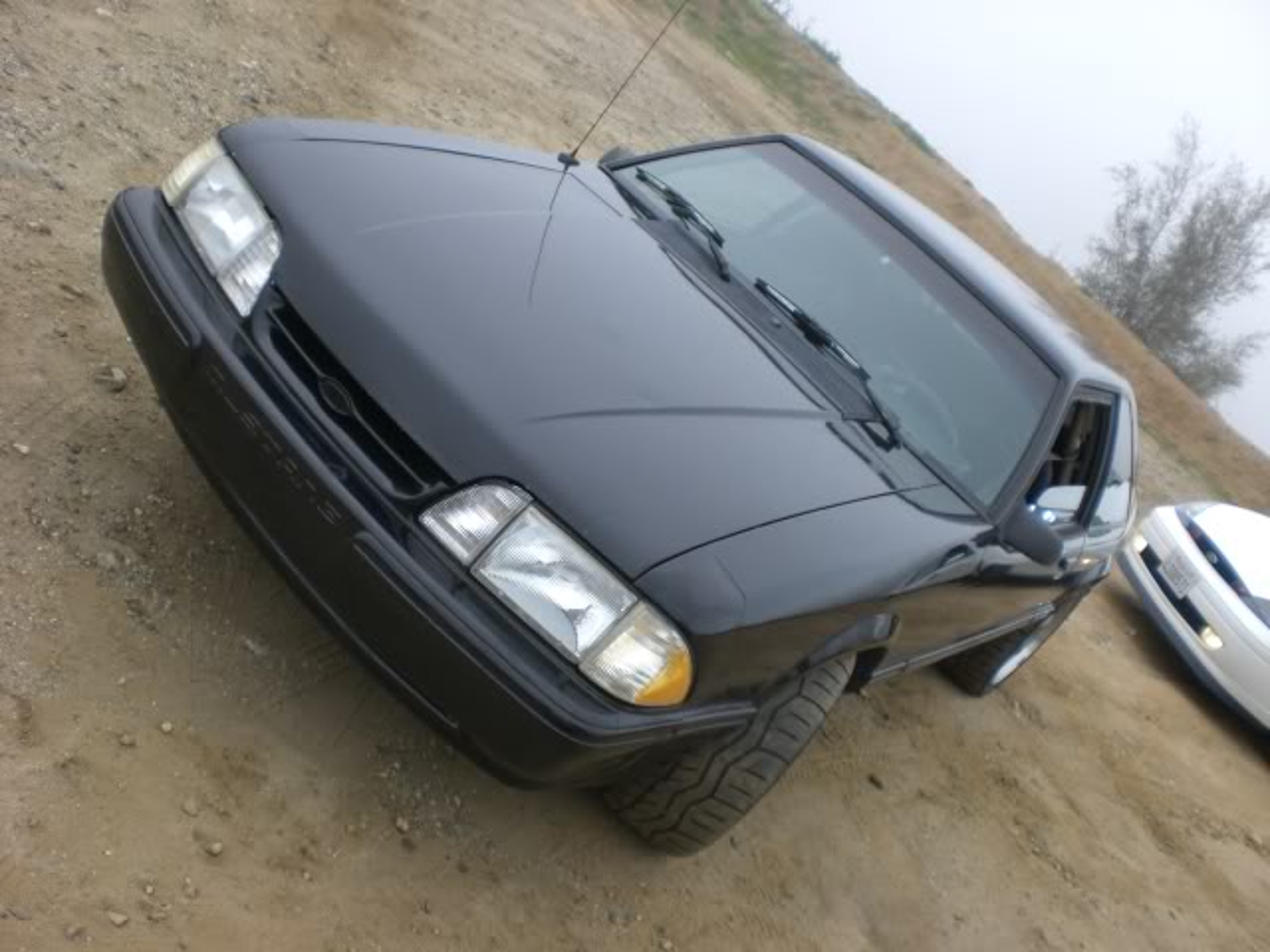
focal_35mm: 38
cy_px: 476
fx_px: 1394
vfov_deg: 37.7
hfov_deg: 49.0
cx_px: 635
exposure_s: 1/250
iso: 50
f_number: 3.1
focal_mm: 6.3
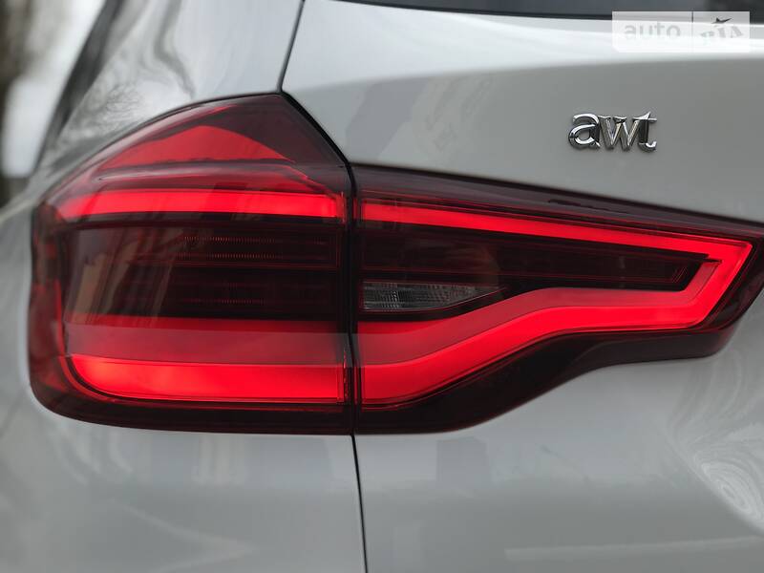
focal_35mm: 57
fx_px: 1258
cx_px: 382
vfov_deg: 25.7
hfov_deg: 33.8
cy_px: 286
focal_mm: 6.6
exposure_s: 1/267
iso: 20
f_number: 2.8
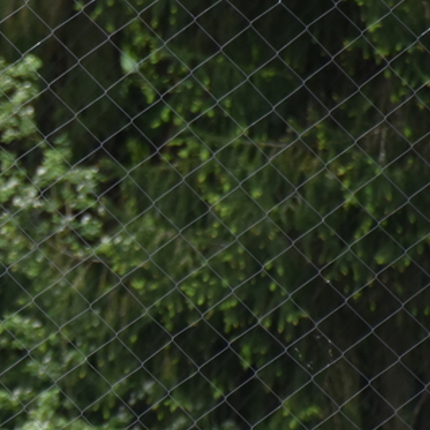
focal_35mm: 1024
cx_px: -147
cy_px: 325
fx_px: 14391
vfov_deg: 1.7
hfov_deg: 1.7
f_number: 5.6
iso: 1400
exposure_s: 1/640
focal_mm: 300
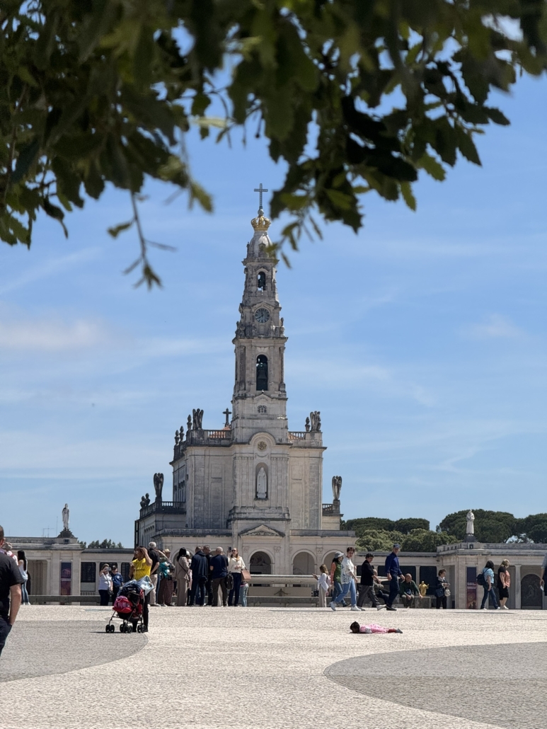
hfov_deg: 12.4
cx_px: 274
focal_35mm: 120
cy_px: 364
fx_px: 2527
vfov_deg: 16.4
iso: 50
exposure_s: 1/2283
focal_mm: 15.66
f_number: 2.8
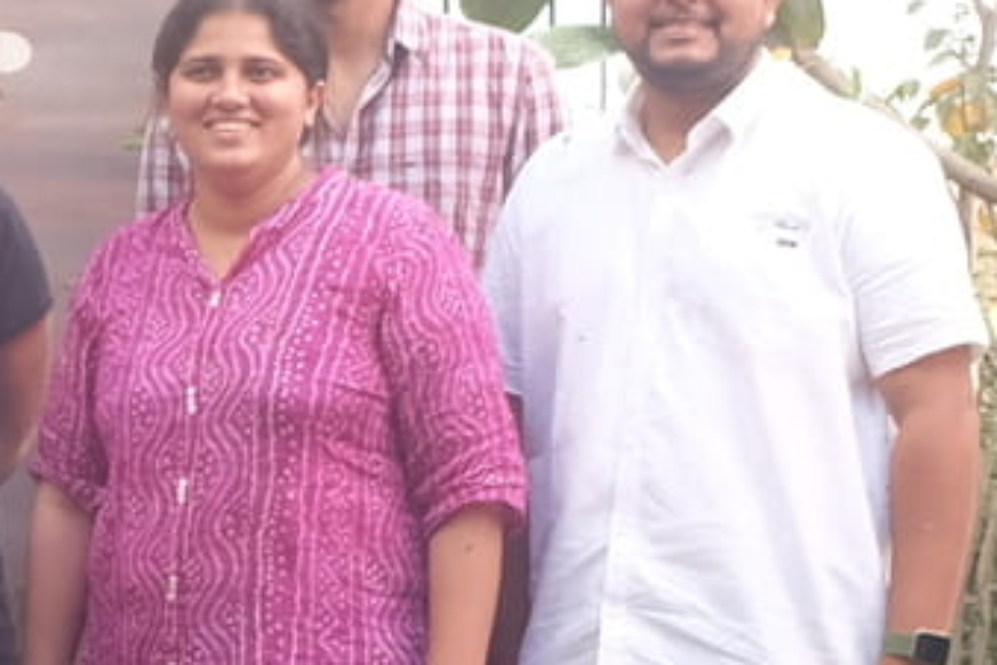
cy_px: 415
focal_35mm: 191
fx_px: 5289
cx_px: -856
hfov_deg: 10.1
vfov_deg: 7.2
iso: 200
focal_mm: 18
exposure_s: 1/160
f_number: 3.6
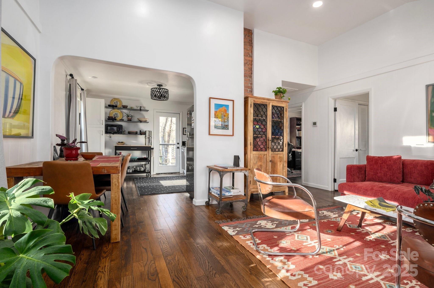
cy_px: 144
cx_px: 217
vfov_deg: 70.3
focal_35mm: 17
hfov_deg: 93.3
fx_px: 205
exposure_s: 1/60
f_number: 8
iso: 200
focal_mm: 17
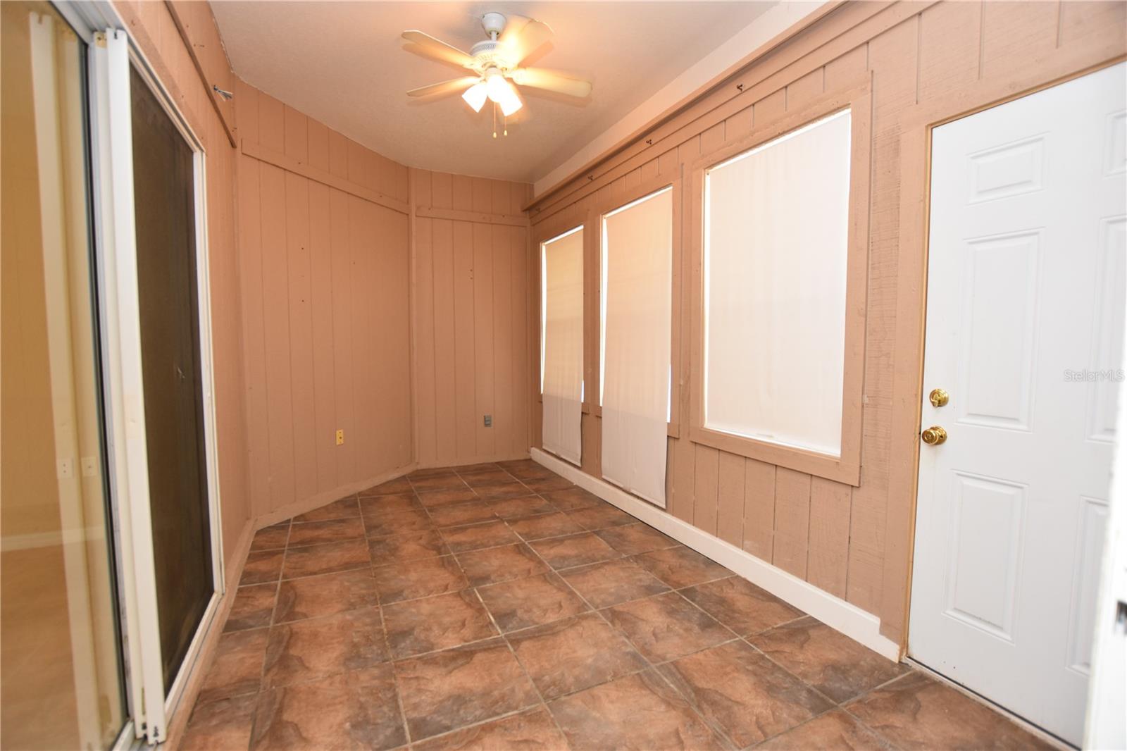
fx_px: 469
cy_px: 376
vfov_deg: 77.3
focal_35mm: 15
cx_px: 564
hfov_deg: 100.4
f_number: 4
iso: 450
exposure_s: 1/60
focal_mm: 10
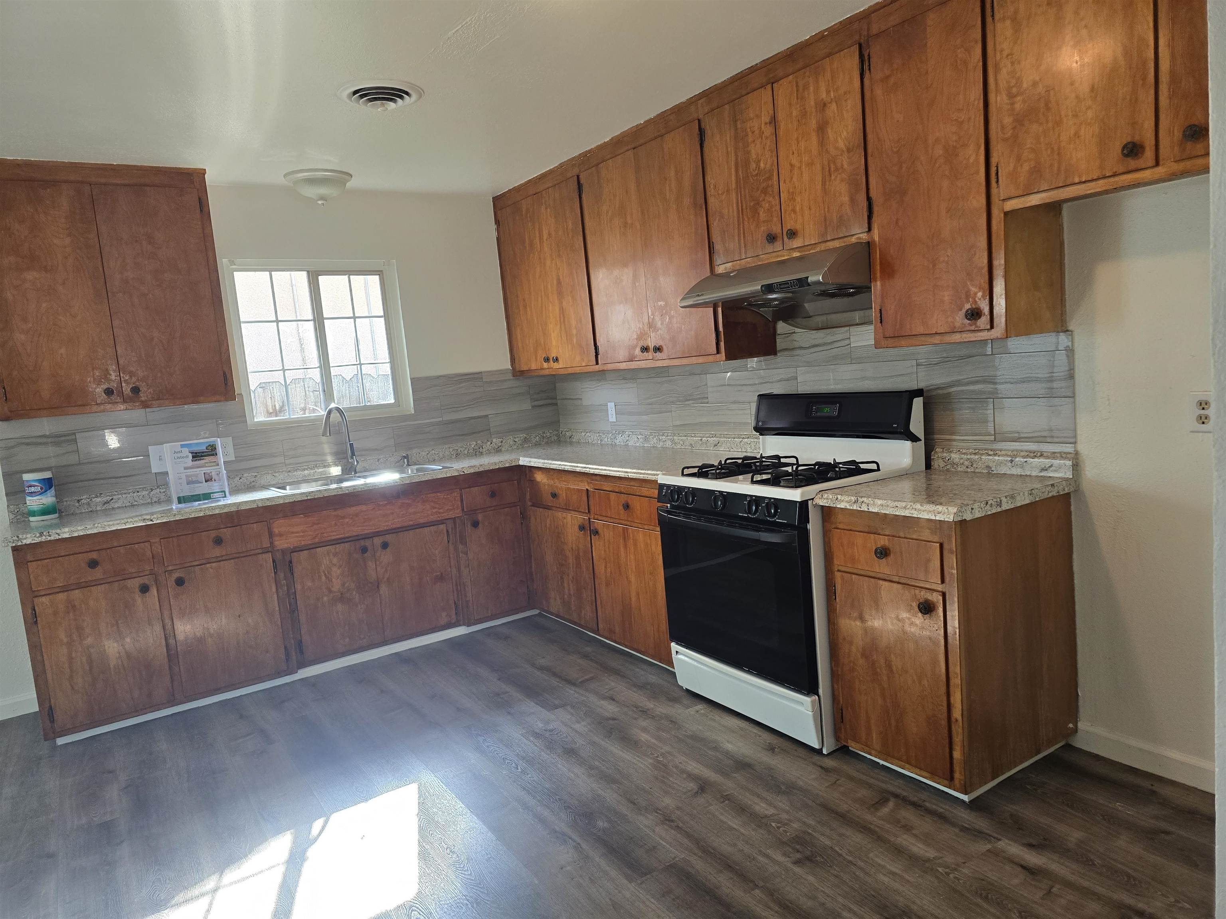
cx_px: 613
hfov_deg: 73.9
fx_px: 815
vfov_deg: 58.9
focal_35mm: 23
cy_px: 460
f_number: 1.7
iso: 125
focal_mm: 6.3
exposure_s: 1/120
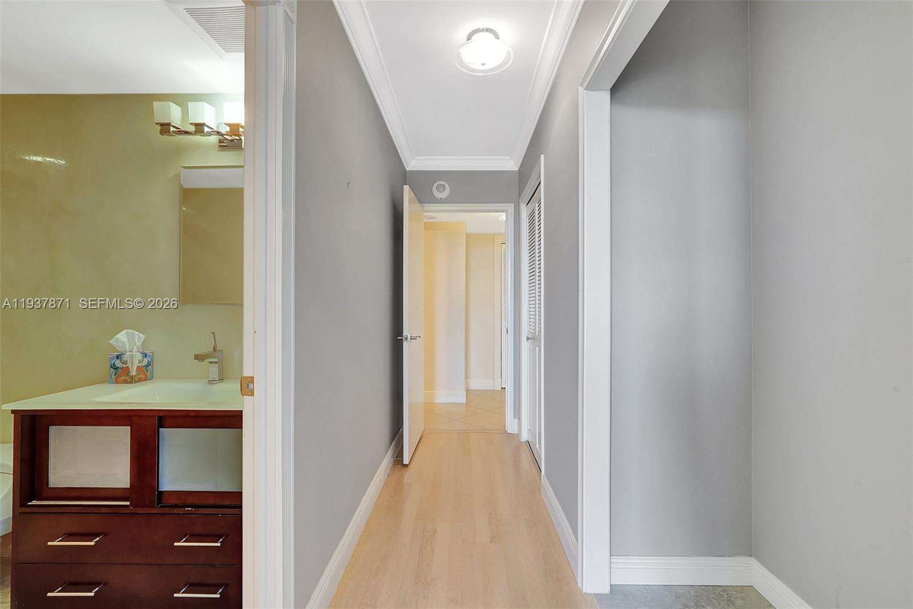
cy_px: 304
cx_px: 456
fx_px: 406
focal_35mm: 16
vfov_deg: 73.8
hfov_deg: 96.7
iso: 640
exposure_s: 1/2
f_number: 13
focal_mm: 16
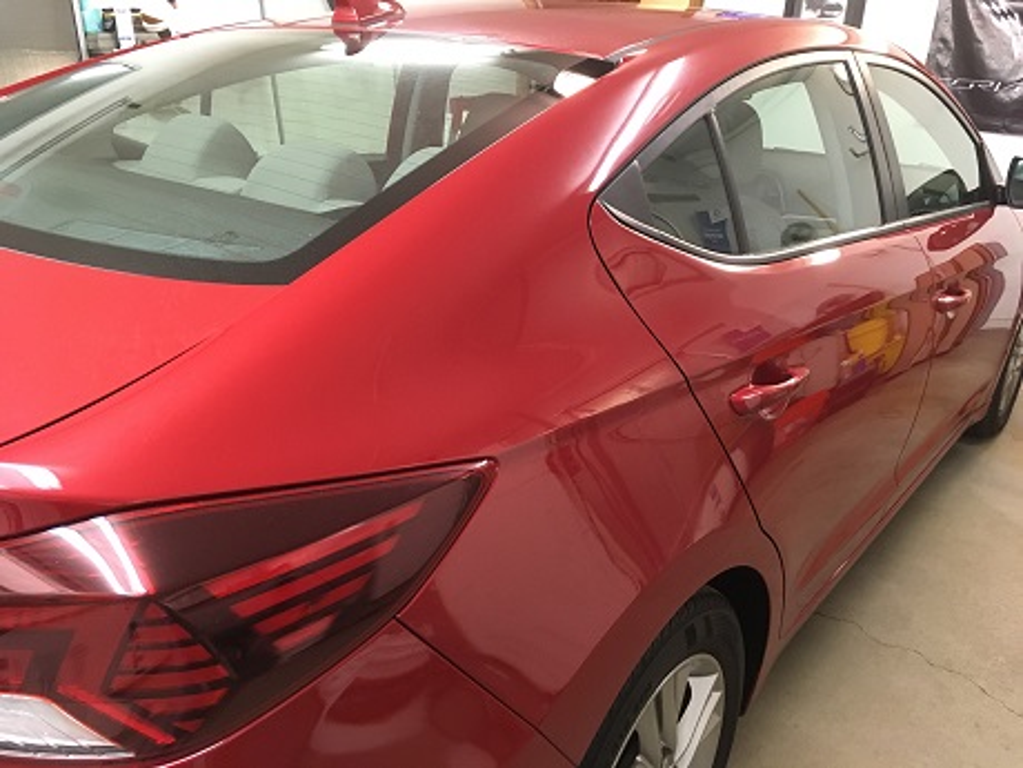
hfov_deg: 61.7
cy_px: 384
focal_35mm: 29
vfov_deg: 48.2
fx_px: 857
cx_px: 512
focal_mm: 4.15
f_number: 2.2
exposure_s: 1/30
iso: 200
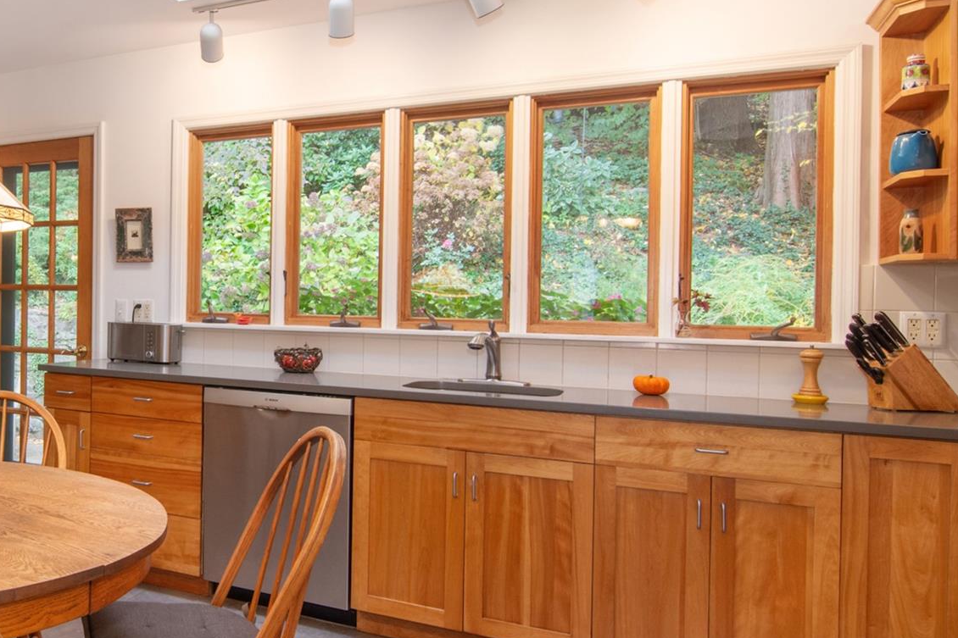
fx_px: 796
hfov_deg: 56.2
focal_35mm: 30
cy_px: 305
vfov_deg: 43.7
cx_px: 153
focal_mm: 11
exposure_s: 1/15
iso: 640
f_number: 11
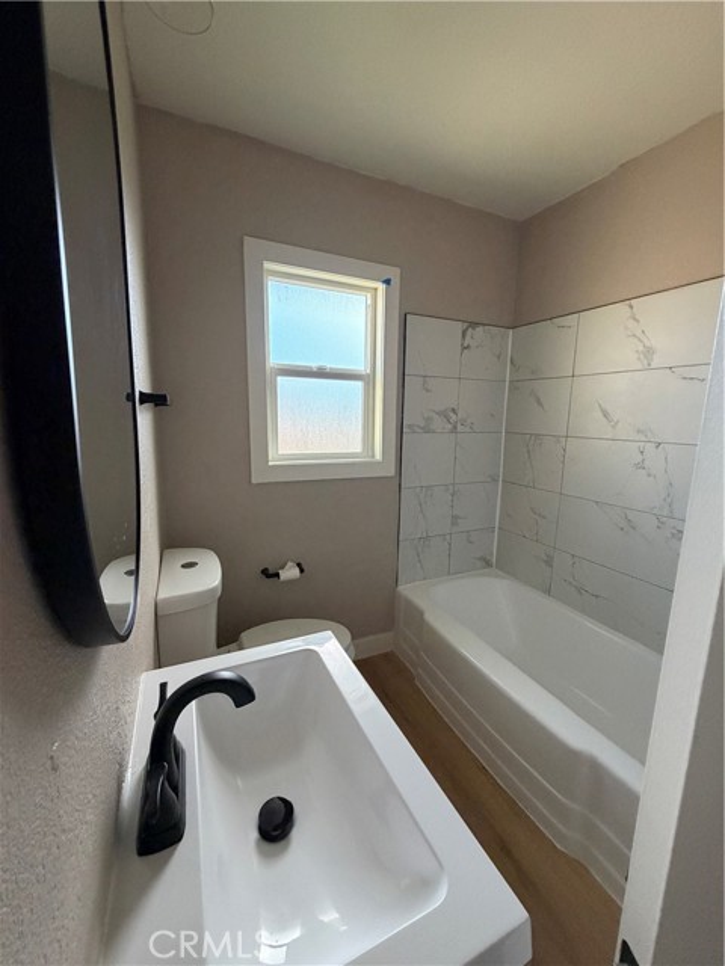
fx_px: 391
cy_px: 483
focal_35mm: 14
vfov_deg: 102.1
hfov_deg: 85.7
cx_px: 362
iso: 400
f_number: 2.2
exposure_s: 1/60
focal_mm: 2.22
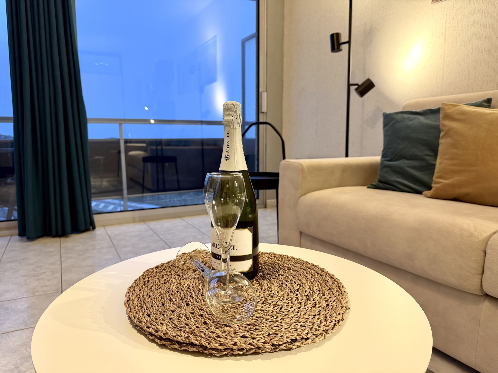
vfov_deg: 56.8
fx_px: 345
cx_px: 249
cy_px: 186
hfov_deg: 71.6
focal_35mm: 24
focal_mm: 6.76
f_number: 1.78
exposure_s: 1/50
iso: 160
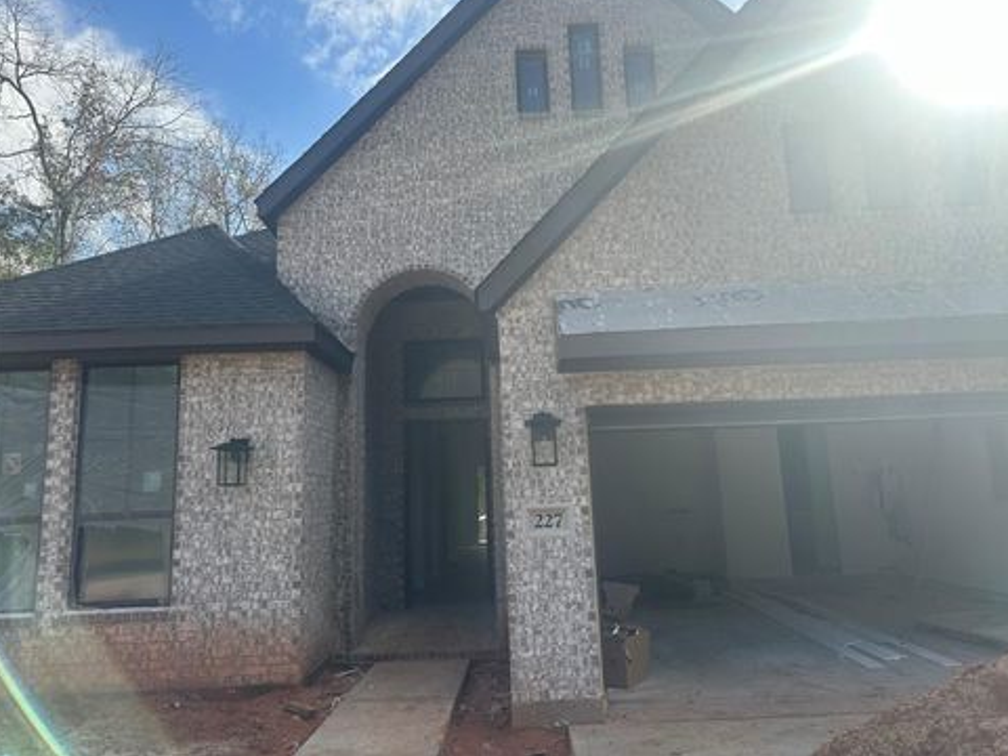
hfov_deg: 69.4
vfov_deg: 54.9
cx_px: 512
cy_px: 364
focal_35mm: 25
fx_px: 728
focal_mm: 6.86
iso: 80
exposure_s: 1/3247
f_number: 1.78
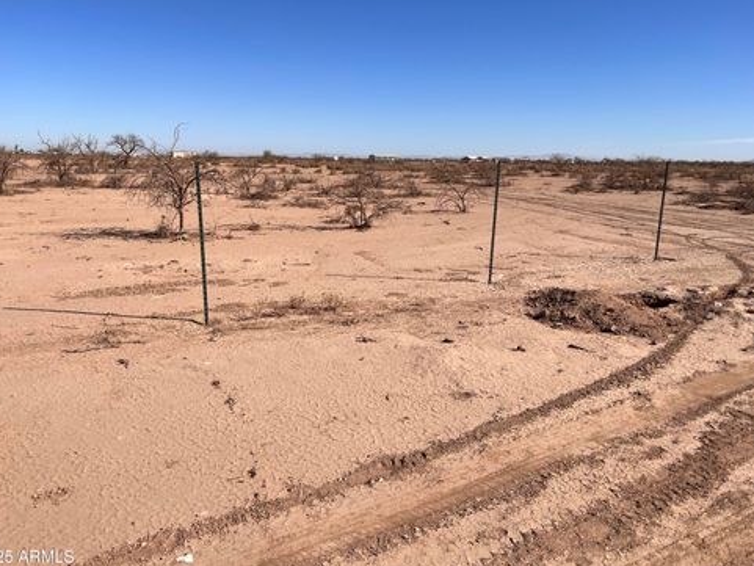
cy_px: 289
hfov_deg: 65.3
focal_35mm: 27
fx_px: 588
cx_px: 367
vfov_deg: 51.4
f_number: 1.5
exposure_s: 1/6993
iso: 50
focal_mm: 5.7
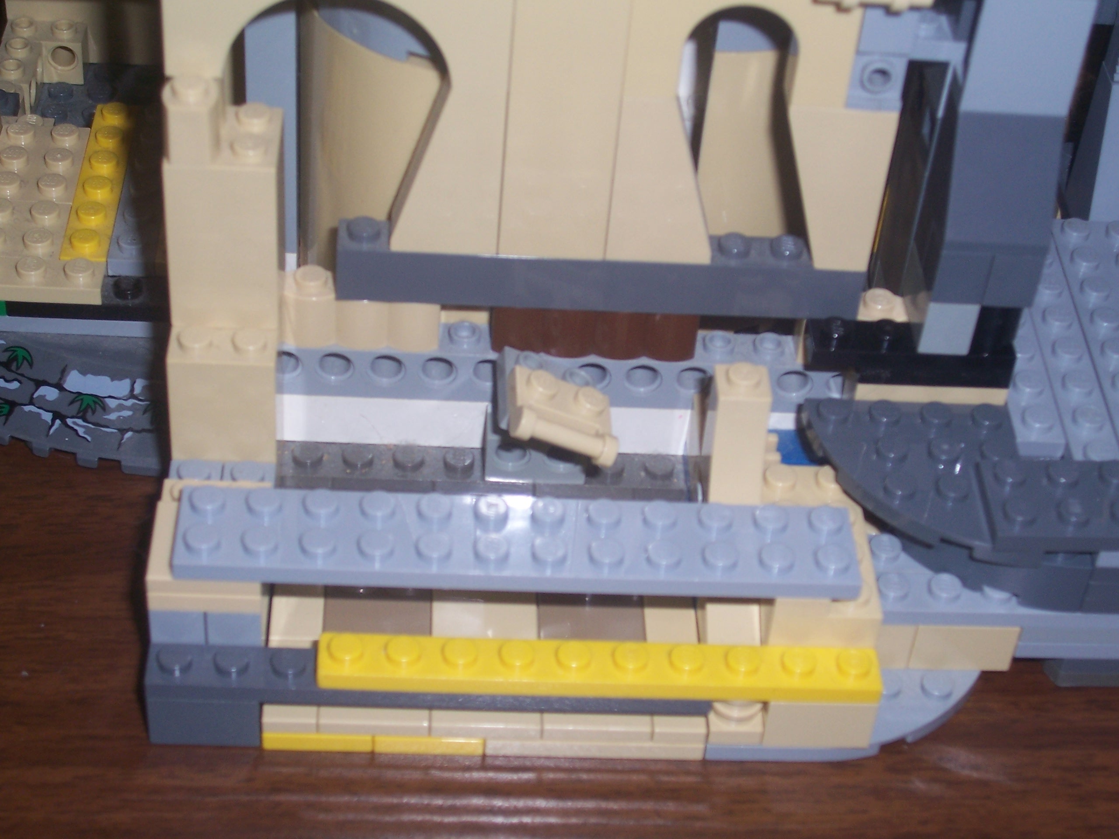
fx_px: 2134
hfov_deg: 29.4
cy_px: 420
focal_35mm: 66
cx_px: 560
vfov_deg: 22.3
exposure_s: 1/90
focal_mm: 10.8
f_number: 4
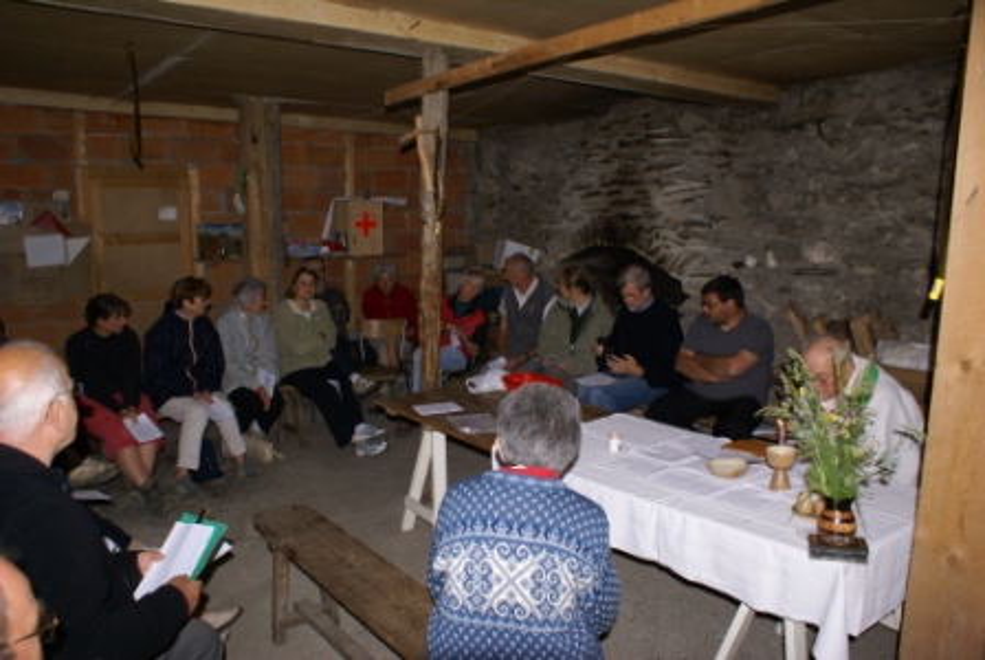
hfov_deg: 67.3
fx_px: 740
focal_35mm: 27
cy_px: 330
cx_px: 492
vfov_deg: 48.1
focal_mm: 18
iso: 400
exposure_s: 1/60
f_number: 5.6
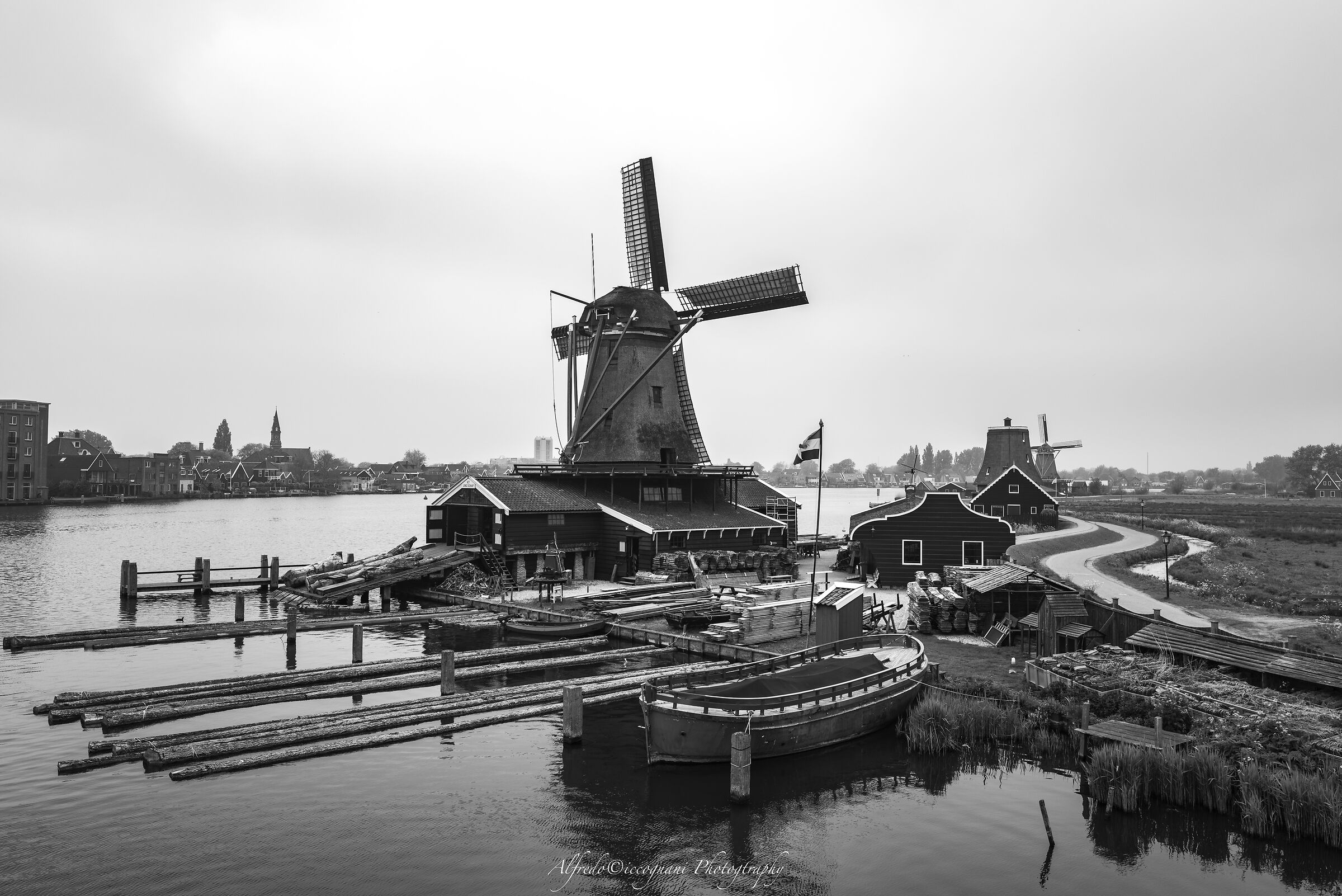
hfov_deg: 65.5
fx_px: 1044
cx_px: 671
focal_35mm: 28
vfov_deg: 46.4
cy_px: 448
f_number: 7.1
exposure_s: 1/60
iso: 200
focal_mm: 28
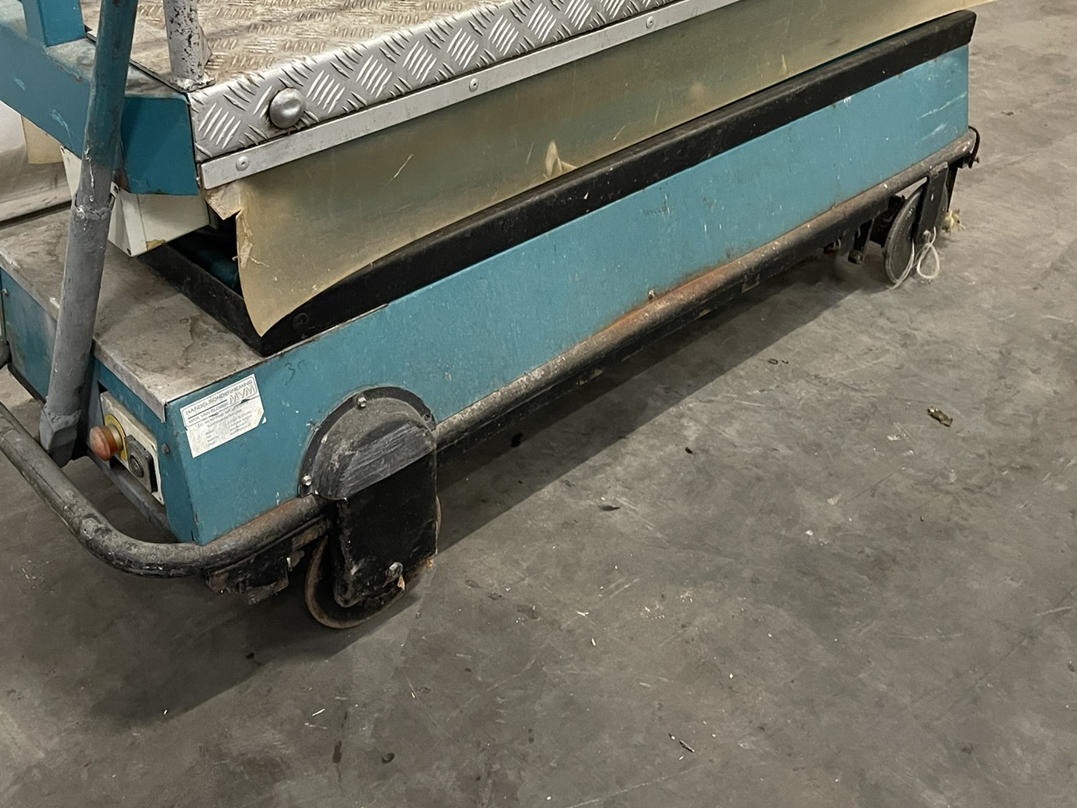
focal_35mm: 36
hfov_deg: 51.2
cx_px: 467
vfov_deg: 38.9
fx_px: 1120
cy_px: 231
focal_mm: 5.1
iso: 500
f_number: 1.6
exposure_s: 1/50
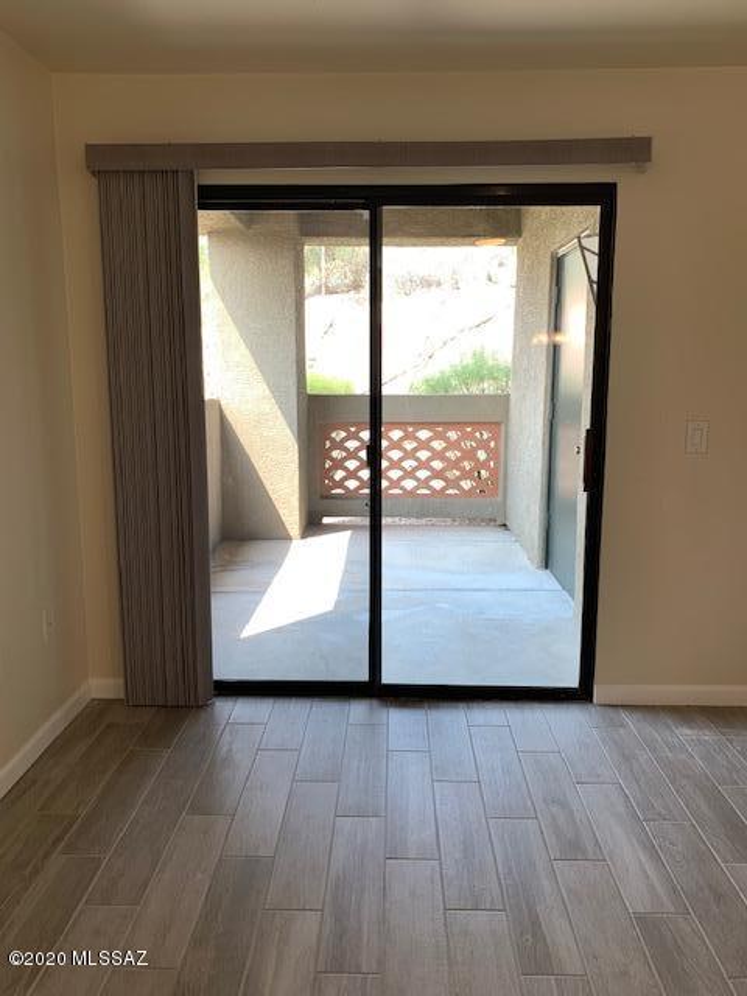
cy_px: 498
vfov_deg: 67.3
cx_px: 374
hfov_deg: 53.1
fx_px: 748
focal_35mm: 26
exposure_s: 1/120
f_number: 1.8
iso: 25
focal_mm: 4.25
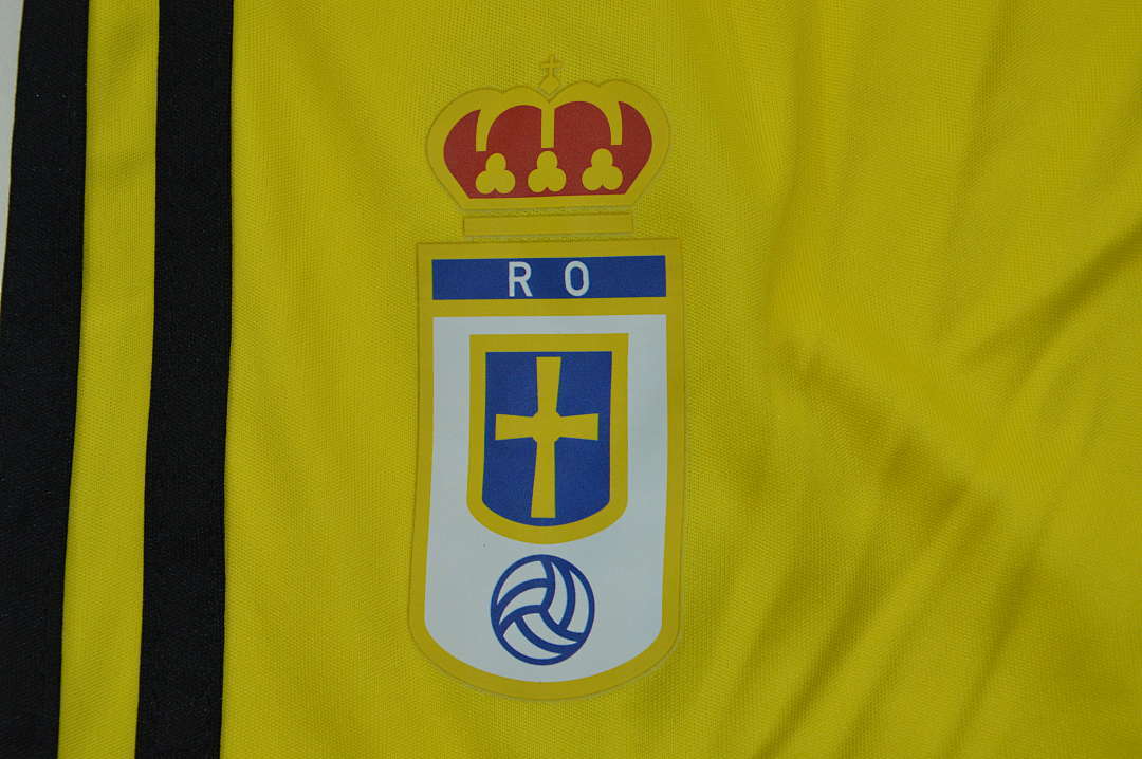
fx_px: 3328
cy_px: 380
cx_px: 571
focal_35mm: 105
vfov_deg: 13.0
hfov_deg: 19.5
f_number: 11
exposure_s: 1/200
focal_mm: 70
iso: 400
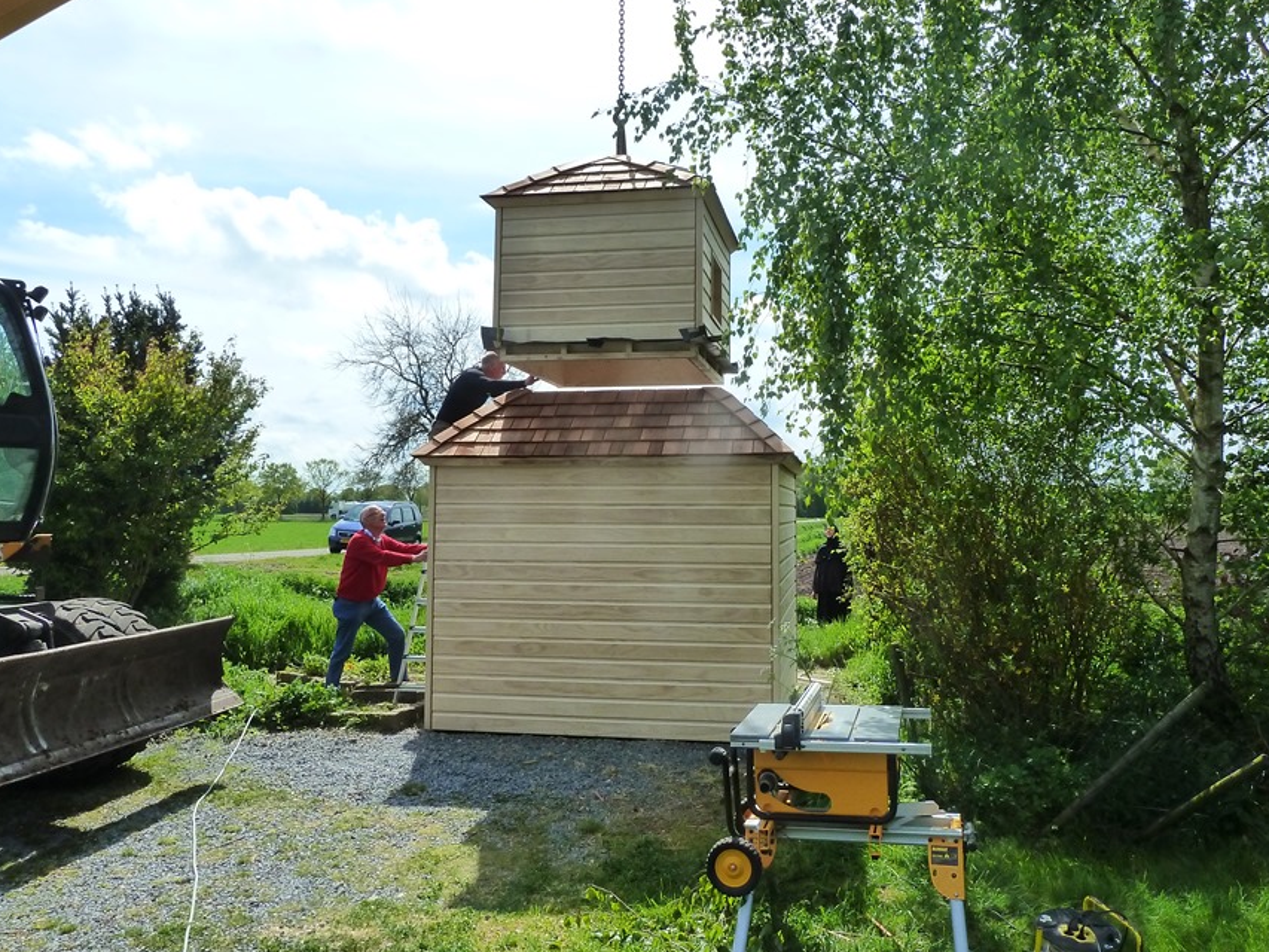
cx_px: 676
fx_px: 990
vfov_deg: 51.3
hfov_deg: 65.3
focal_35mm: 27
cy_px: 446
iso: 200
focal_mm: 4.1
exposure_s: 1/400
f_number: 5
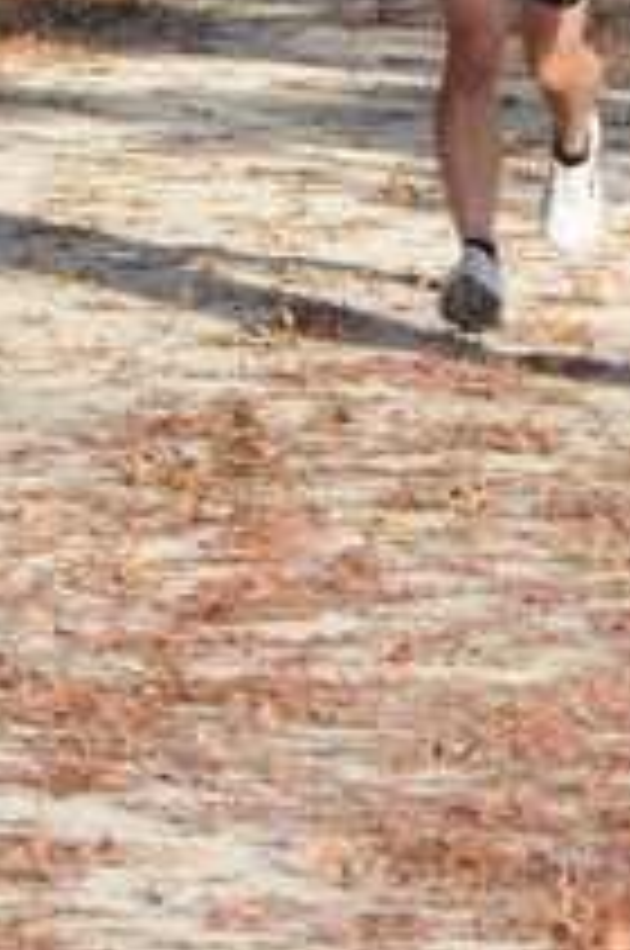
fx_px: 12377
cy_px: -221
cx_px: 659
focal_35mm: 470
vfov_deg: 4.4
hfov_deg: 2.9
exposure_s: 1/640
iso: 2000
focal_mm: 120
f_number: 14
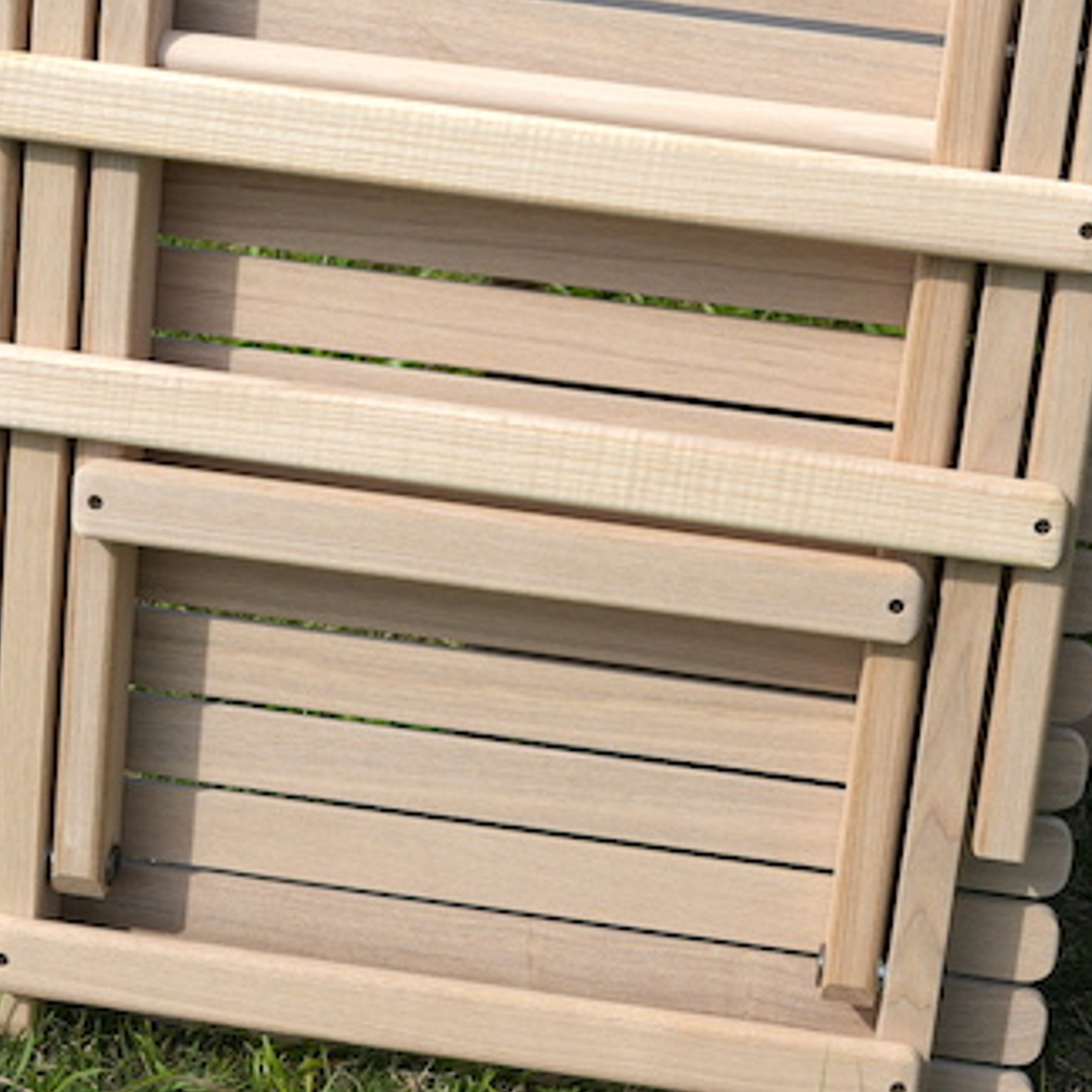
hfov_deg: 22.4
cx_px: 637
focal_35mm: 77
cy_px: 275
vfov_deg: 22.3
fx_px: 2750
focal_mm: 29.4
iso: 160
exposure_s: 1/500
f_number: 8
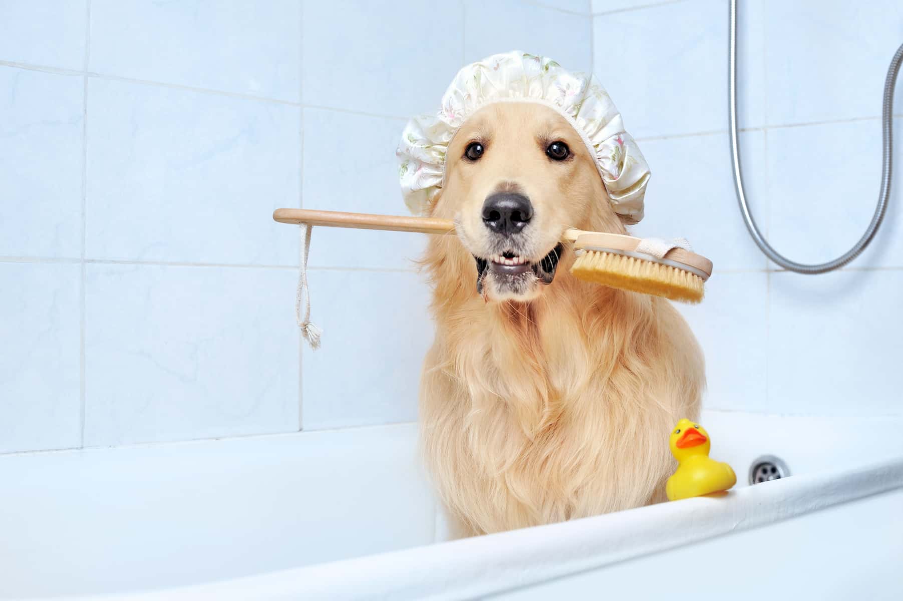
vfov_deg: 27.0
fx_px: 1253
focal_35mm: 50
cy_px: 300
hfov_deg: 39.6
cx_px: 452
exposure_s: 1/160
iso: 200
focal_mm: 50
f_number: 5.6
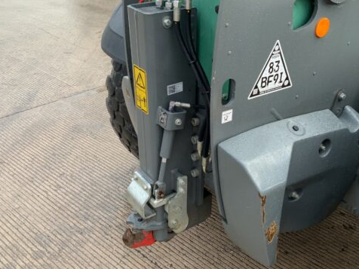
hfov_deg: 47.8
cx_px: 200
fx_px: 404
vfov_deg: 36.8
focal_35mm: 39
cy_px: 142
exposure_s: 1/122
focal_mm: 3
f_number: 1.8
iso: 40
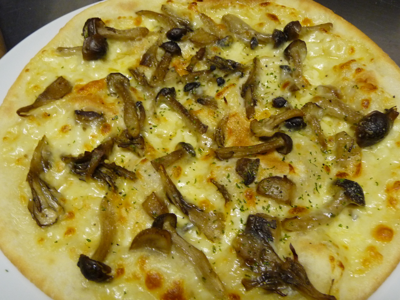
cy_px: 150
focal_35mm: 34
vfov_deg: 41.8
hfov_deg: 54.0
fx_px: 393
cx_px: 200
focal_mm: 5.6
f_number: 3.6
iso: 400
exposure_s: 1/10
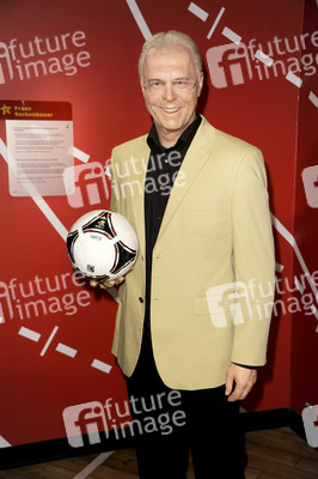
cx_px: 159
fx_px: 730
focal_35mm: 55
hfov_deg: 24.6
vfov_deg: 36.3
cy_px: 240
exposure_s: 1/125
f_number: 5.6
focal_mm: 55
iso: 800
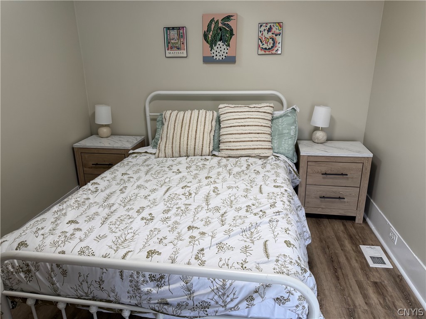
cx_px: 213
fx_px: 295
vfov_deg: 56.8
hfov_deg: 71.6
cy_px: 160
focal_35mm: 24
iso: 160
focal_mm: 6.76
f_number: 1.78
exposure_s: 1/120
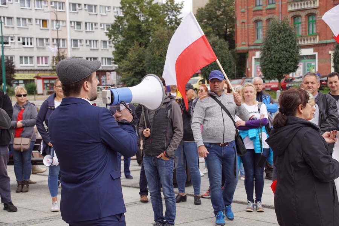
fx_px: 706
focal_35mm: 75
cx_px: 170
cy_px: 113
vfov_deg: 18.2
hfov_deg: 27.0
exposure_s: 1/100
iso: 100
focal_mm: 50
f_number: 5.6
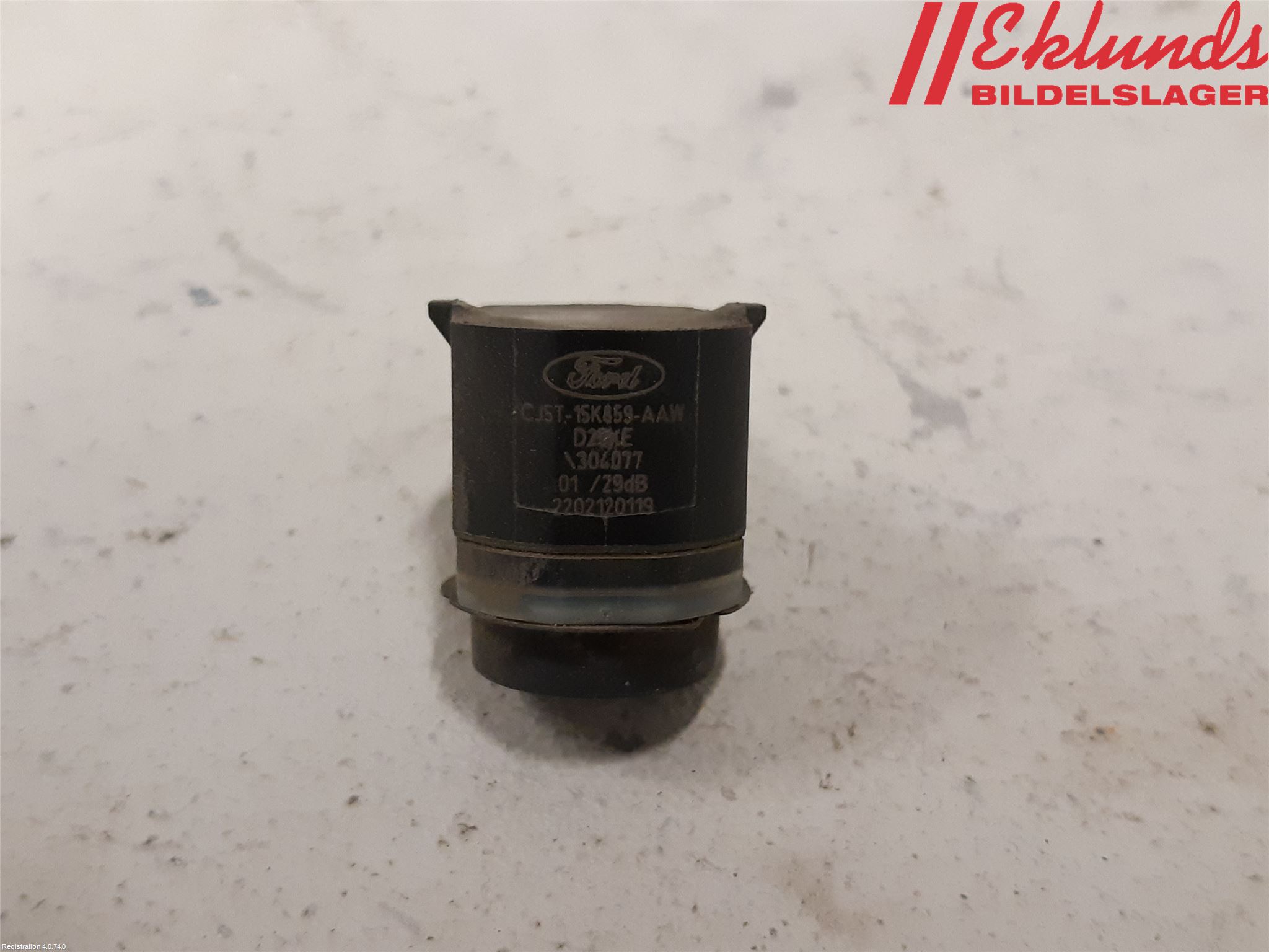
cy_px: 476
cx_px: 634
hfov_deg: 67.3
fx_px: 953
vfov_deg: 53.1
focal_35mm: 26
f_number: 1.7
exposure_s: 1/50
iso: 250
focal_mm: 3.93
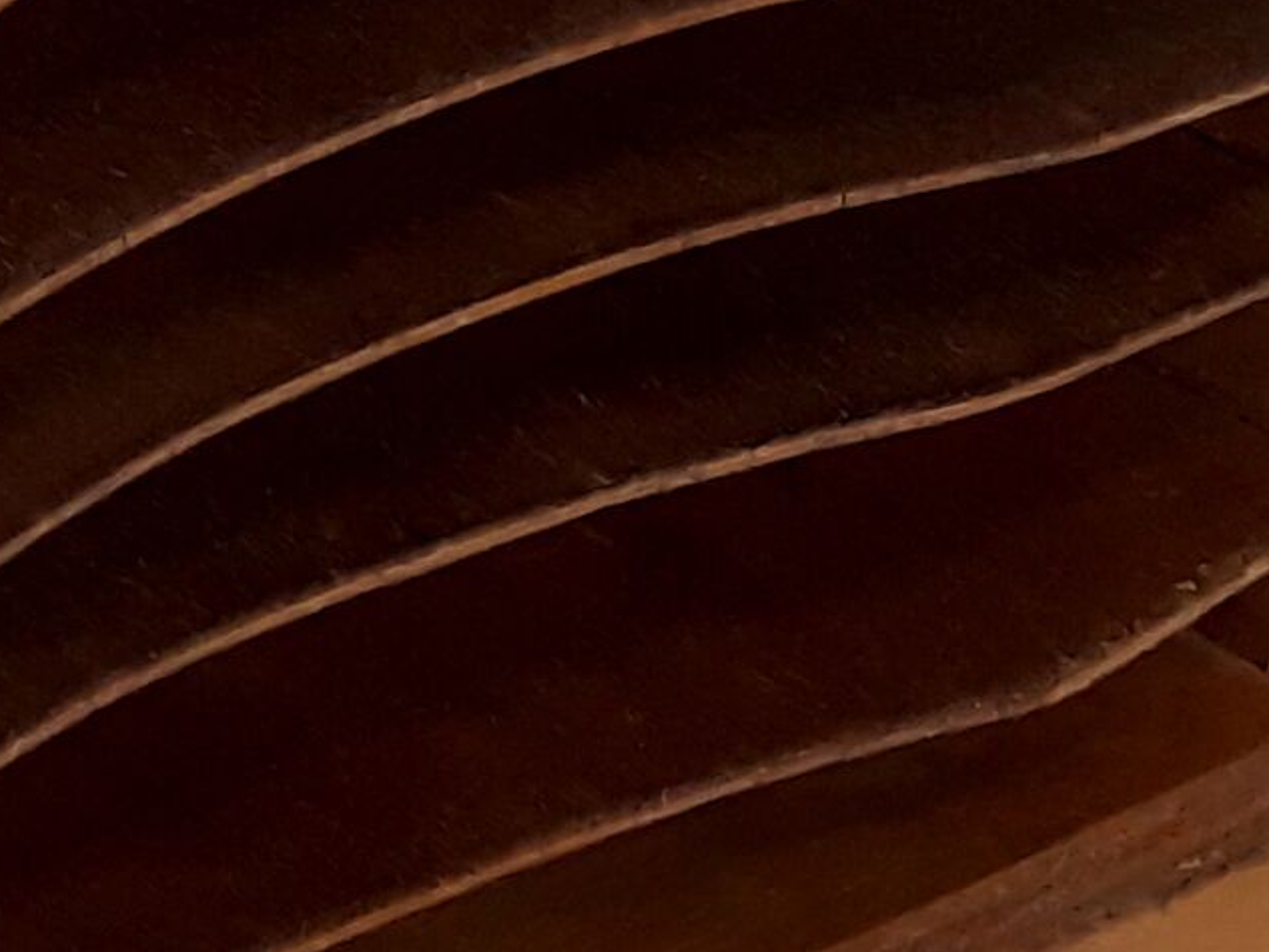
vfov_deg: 8.1
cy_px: -900
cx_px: -285
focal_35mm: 176
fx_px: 6453
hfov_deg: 11.0
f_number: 1.7
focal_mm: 3.71
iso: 160
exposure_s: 1/50
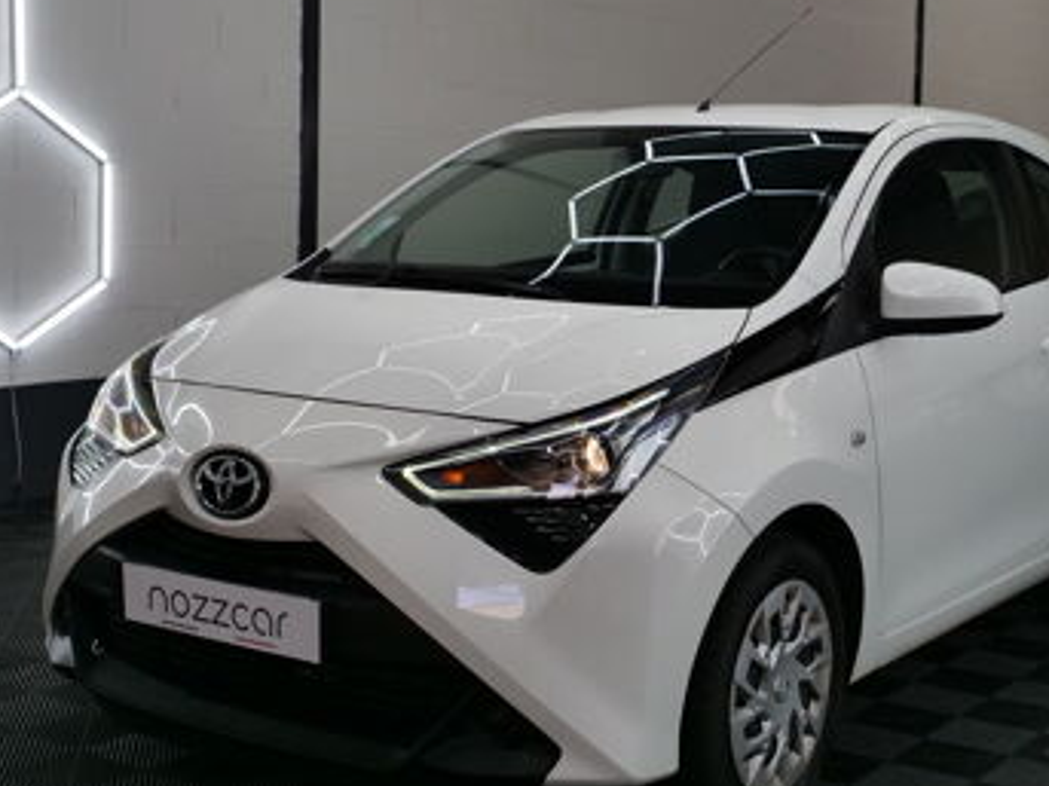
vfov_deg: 26.0
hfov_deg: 34.3
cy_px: 306
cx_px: 621
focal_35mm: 56
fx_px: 1696
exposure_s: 1/60
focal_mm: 20
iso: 320
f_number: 5.6
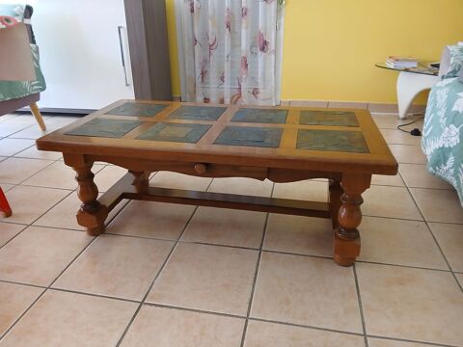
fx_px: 348
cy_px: 174
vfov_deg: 53.1
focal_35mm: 26
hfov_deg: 67.3
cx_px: 232
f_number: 1.8
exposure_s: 1/33.3
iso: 320
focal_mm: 3.98
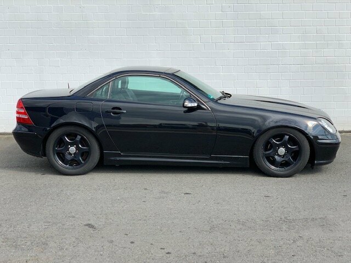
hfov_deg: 36.8
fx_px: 527
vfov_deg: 28.0
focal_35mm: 52
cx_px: 176
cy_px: 132
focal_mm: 6
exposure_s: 1/773
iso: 16
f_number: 2.4
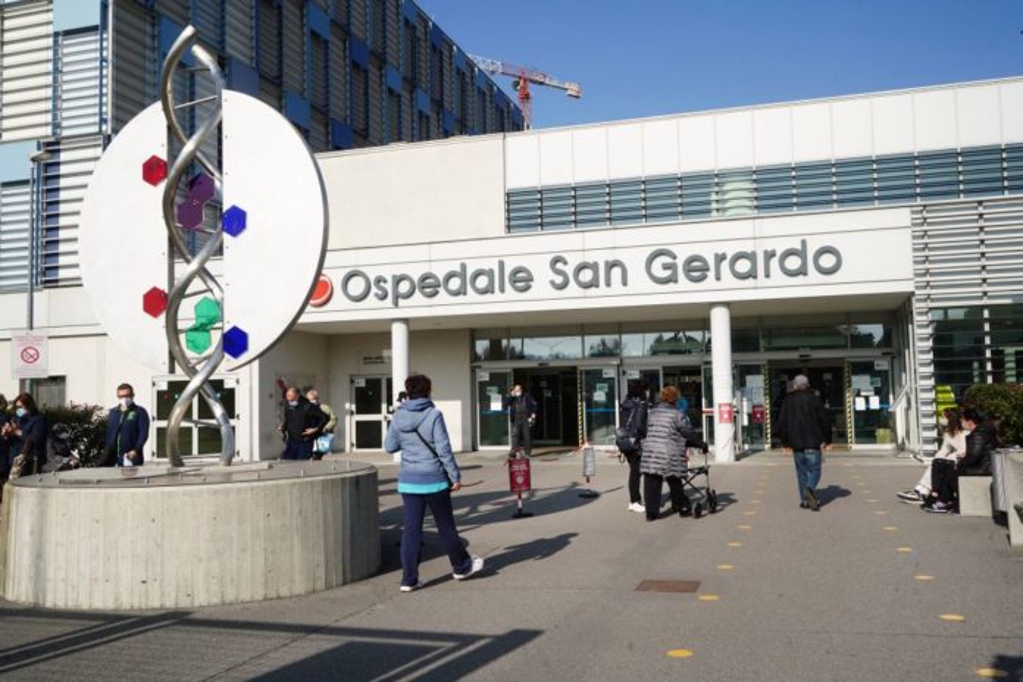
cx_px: 512
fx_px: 909
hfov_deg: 58.7
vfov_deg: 41.1
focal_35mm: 32
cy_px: 341
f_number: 13
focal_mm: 32
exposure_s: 1/500
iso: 400
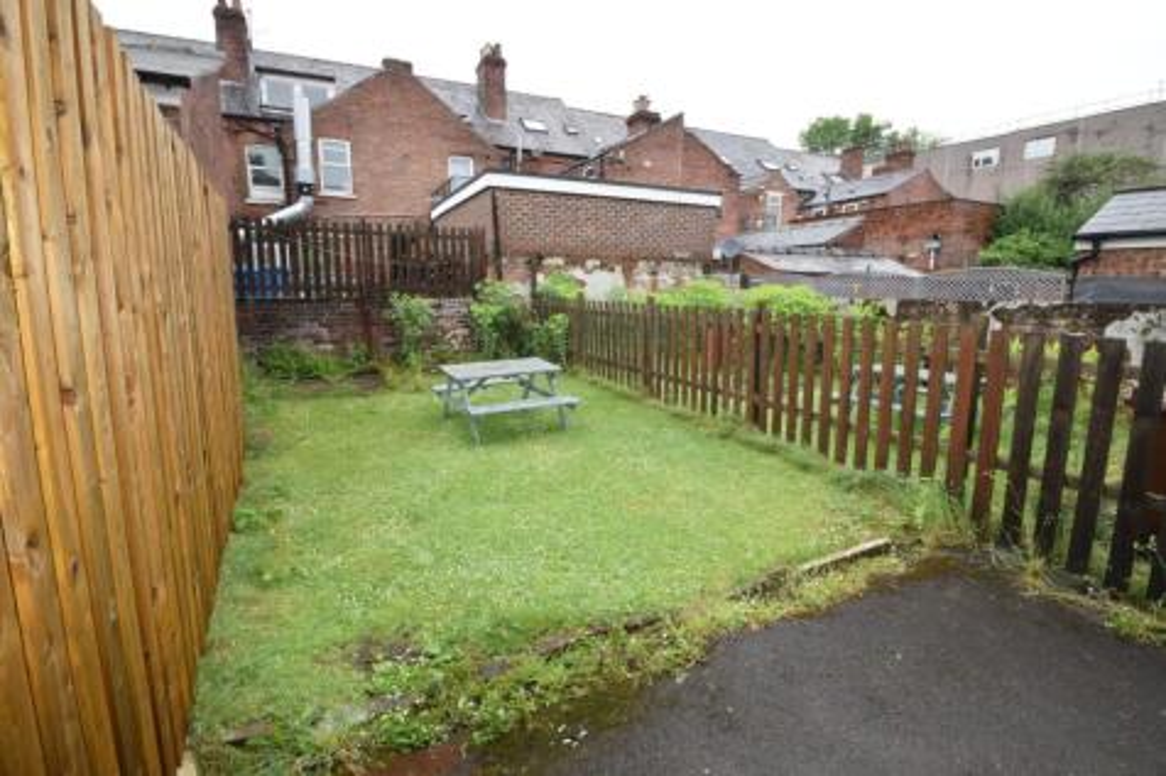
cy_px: 388
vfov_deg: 72.0
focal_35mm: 16
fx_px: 534
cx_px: 583
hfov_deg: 95.0
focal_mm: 11
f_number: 18
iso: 1600
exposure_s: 1/200
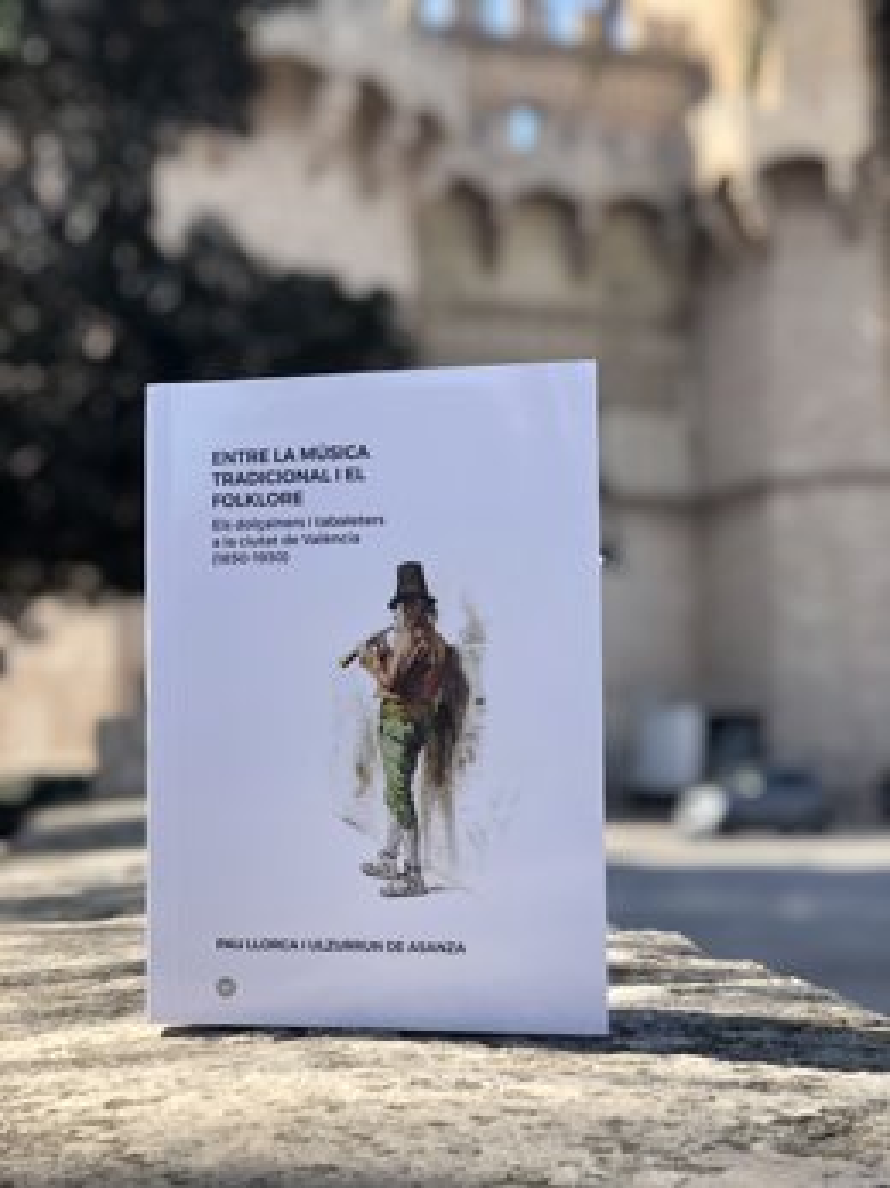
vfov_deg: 33.8
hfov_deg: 25.6
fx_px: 1955
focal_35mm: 57
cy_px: 594
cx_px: 445
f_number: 2.8
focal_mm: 6.6
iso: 20
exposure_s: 1/231
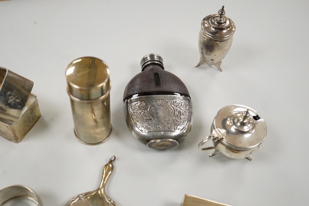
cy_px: 103
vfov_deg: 29.9
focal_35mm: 45
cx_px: 154
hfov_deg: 43.6
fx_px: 386
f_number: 3.5
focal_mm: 30
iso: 2500
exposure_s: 1/640
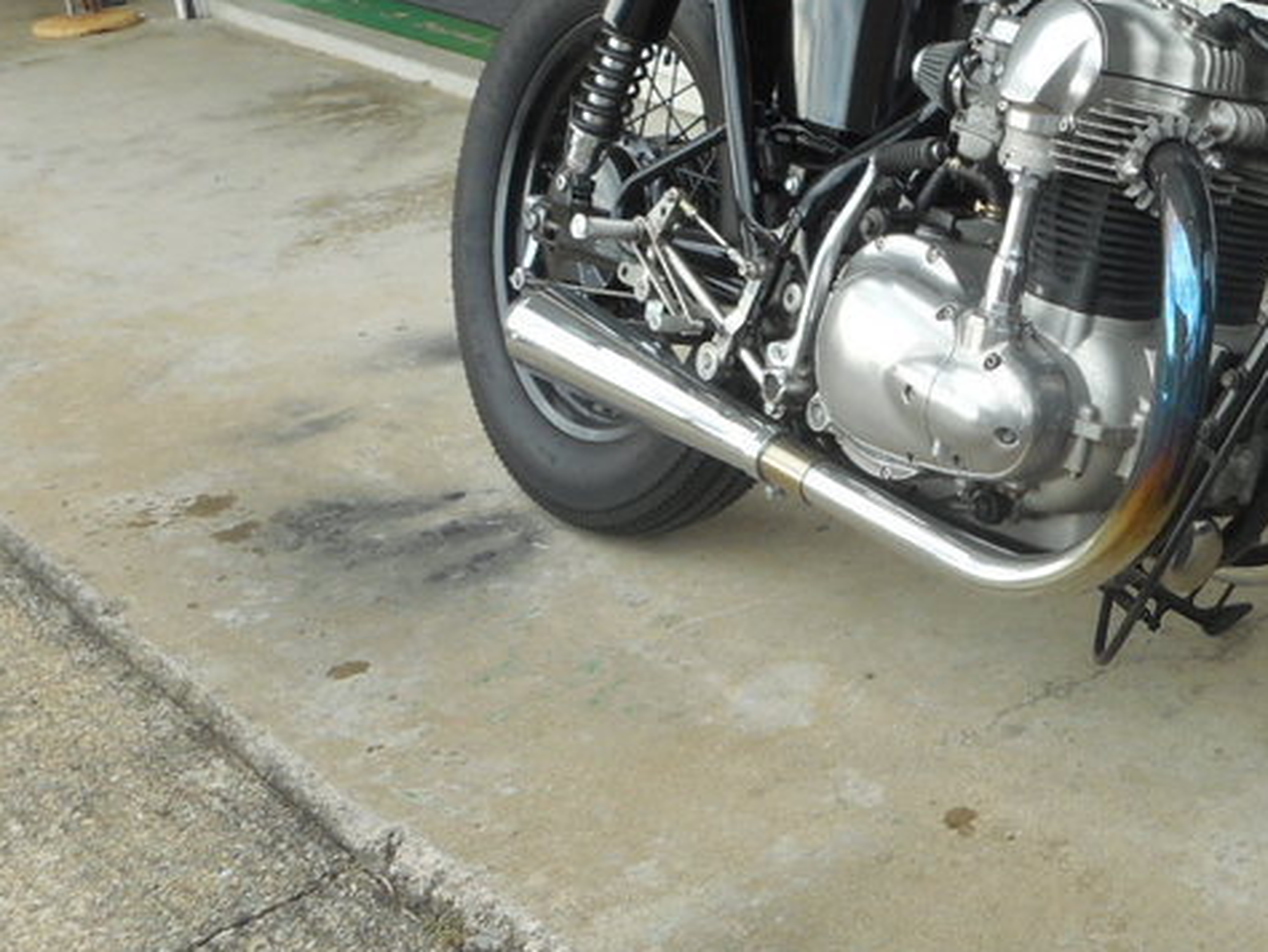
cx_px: 1193
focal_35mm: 54
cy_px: 340
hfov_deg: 33.3
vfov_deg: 26.9
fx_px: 1979
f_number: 3.7
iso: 80
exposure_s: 1/60
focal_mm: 4.5
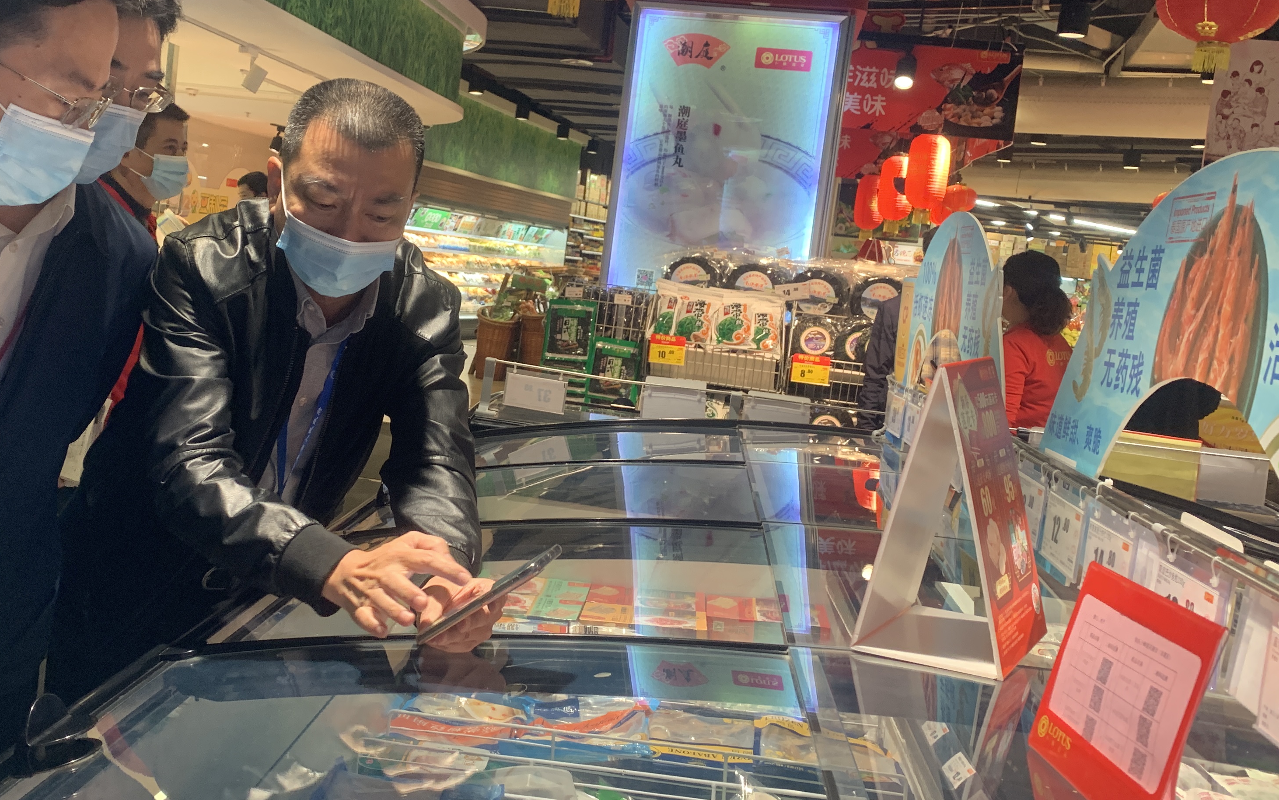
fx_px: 1325
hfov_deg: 51.0
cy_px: 334
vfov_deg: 33.5
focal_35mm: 38
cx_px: 484
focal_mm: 4.25
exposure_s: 1/50
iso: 125
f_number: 1.8
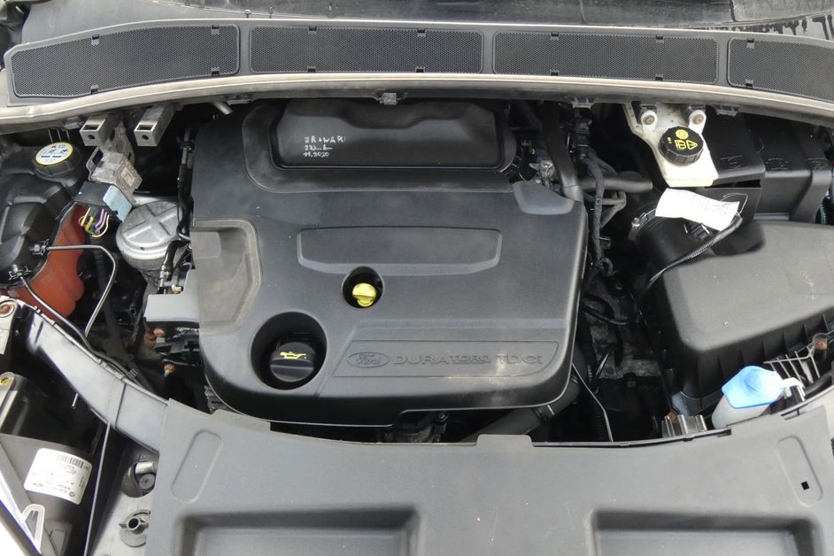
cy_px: 235
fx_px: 602
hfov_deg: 69.3
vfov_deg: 49.4
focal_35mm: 26
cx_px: 446
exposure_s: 1/80
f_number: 5
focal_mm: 4.1
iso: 400
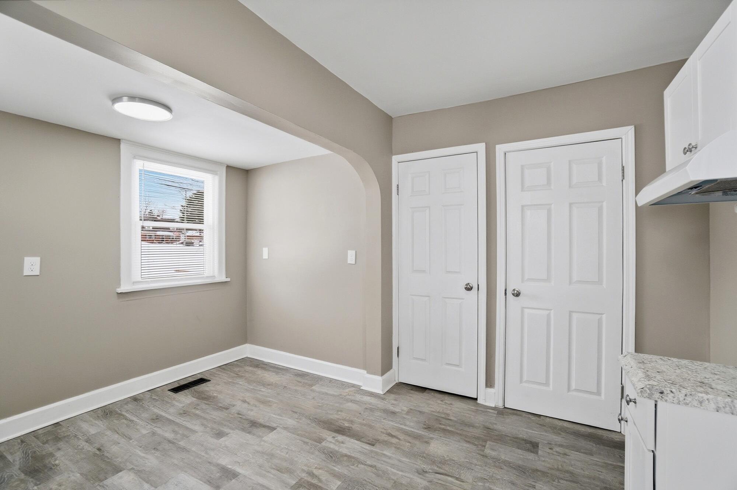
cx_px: 368
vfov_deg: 77.2
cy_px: 245
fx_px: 307
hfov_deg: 100.4
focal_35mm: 15
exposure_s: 1/640
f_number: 4
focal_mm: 10
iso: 100
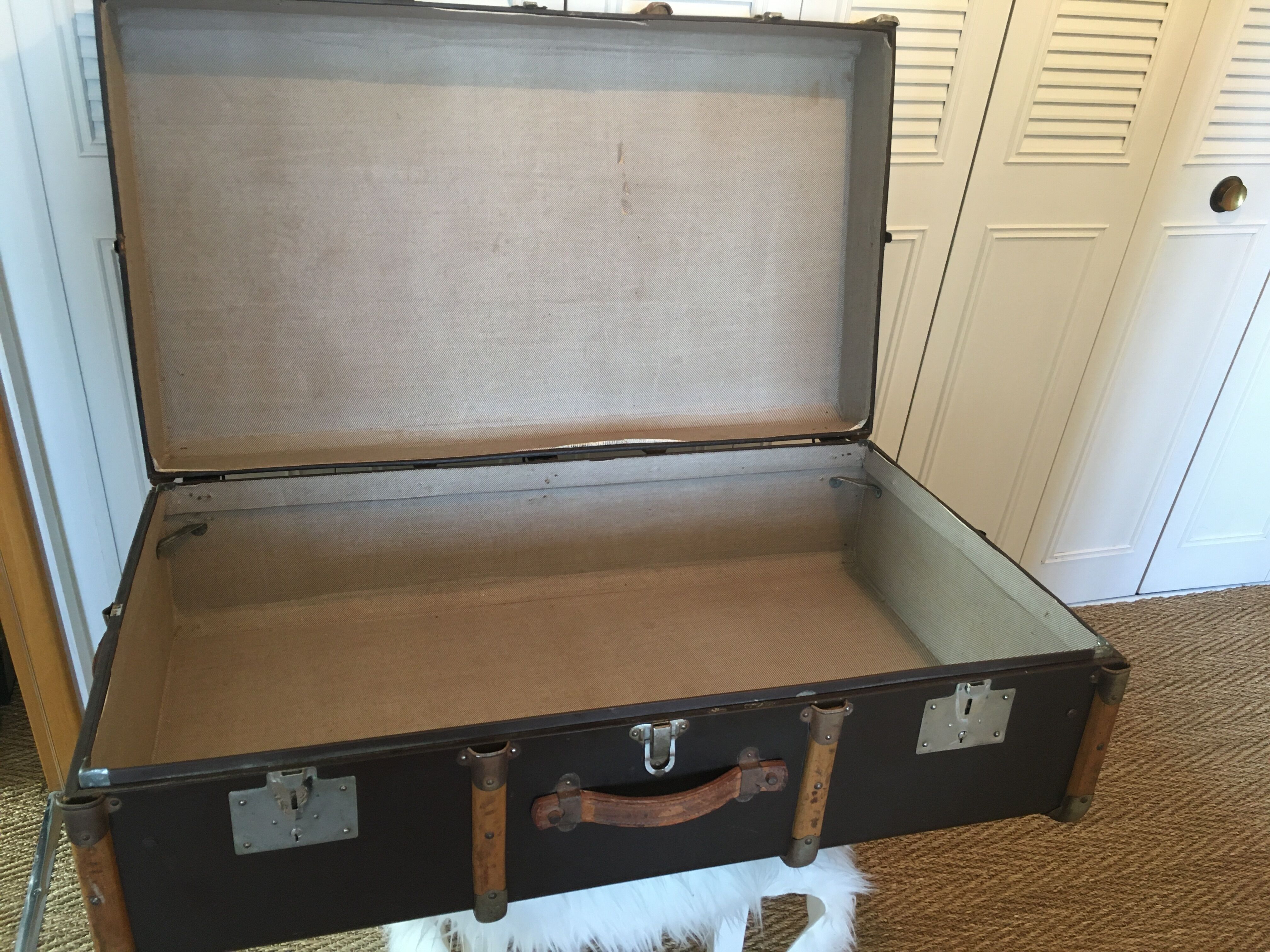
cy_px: 476
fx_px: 1064
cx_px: 635
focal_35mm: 29
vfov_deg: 48.2
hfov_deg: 61.7
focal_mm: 4.15
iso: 160
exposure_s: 1/33
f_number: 2.2
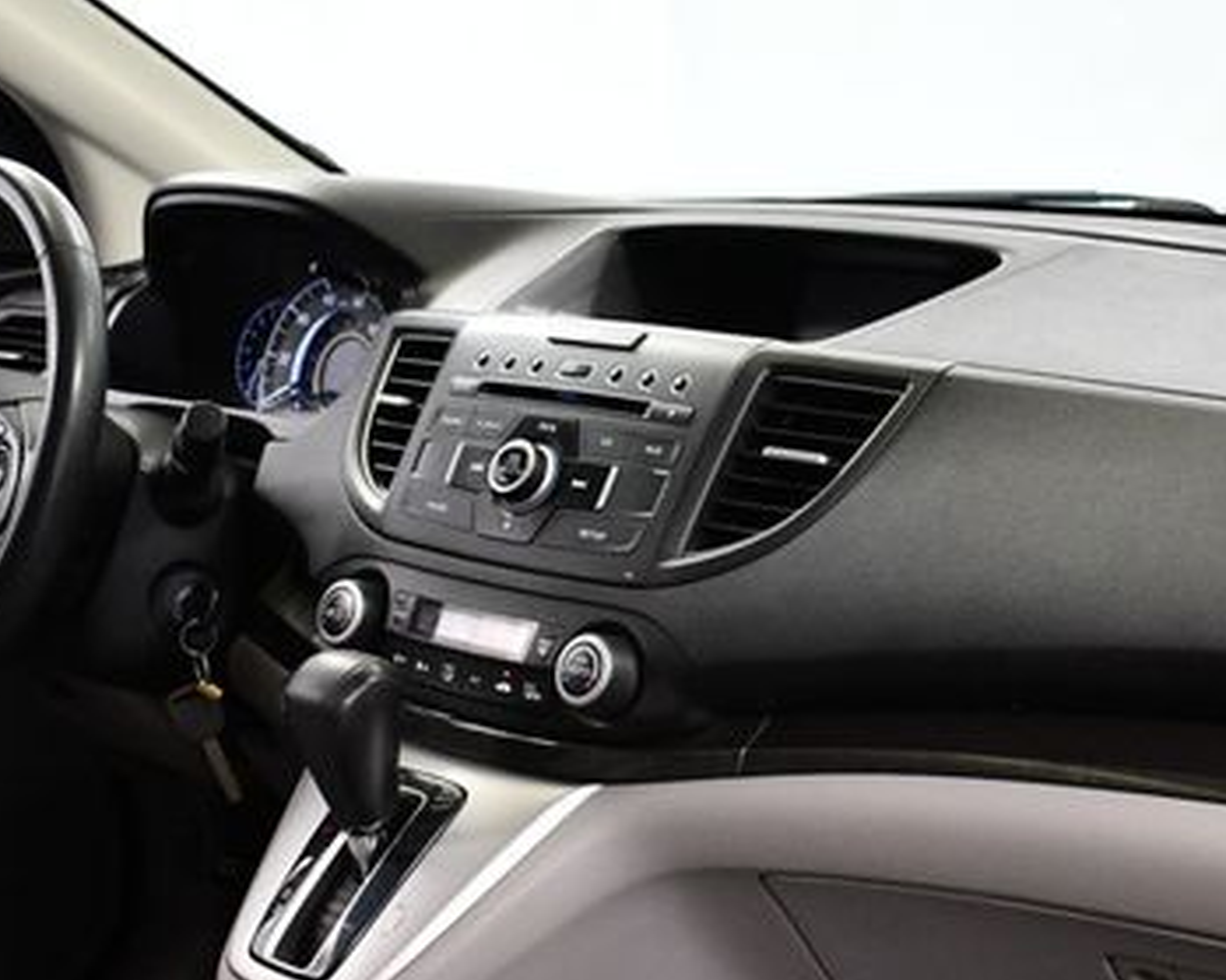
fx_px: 2249
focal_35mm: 62
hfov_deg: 30.2
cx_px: 843
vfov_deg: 24.5
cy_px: 636
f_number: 3.5
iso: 2200
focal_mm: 18
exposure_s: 1/125
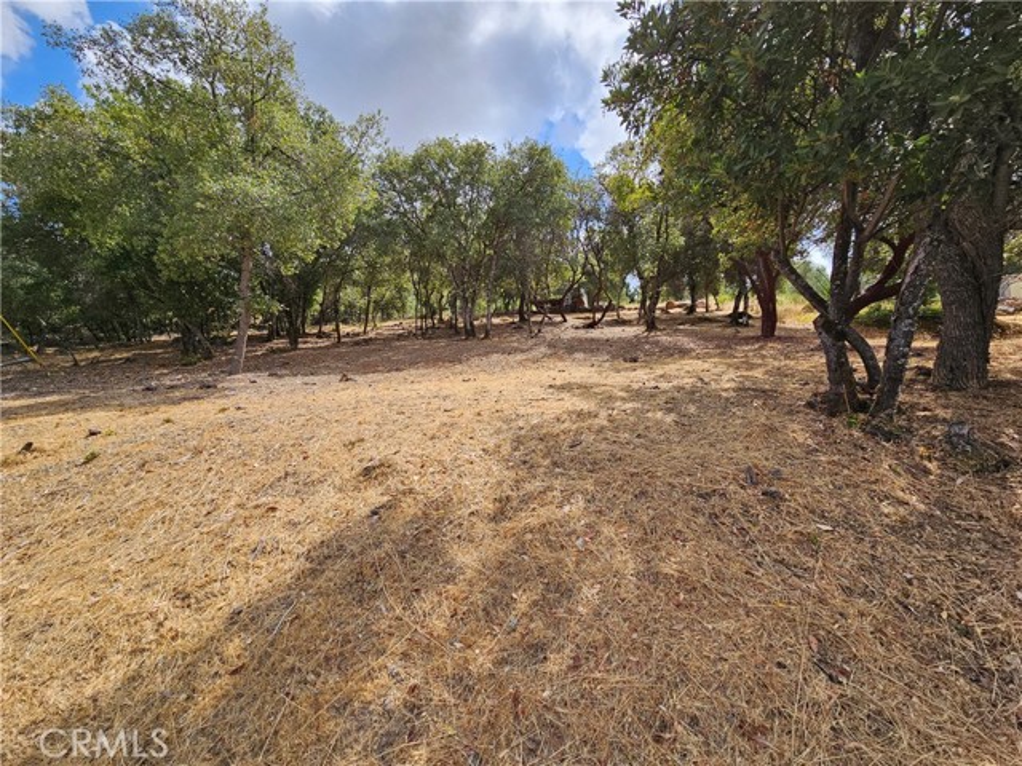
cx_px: 511
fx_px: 384
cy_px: 383
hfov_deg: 106.2
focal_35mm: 13
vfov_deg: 89.9
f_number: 2.2
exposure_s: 1/1809
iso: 50
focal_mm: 2.2
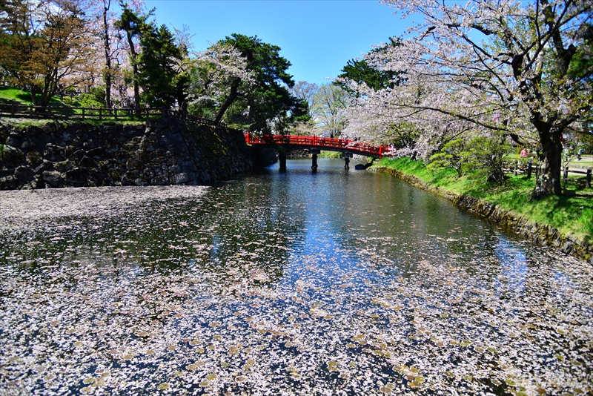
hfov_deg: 73.7
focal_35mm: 24
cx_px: 296
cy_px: 198
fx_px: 395
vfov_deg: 53.2
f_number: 4
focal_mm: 24
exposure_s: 1/4000
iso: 400
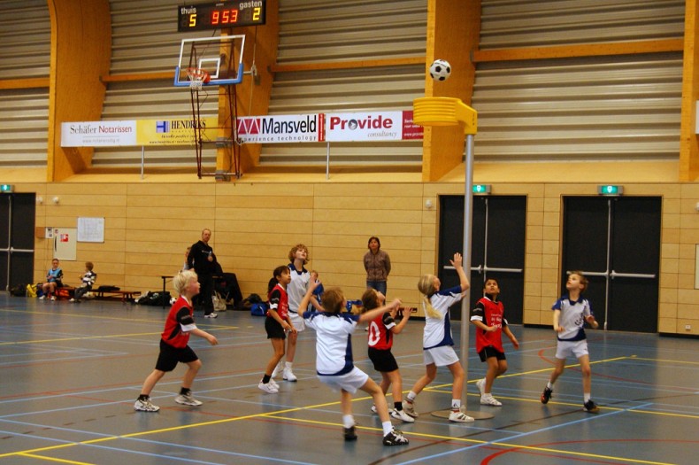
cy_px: 232
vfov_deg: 34.1
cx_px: 350
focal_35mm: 39
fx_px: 756
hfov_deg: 49.6
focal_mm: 26
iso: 800
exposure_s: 1/100
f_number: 4
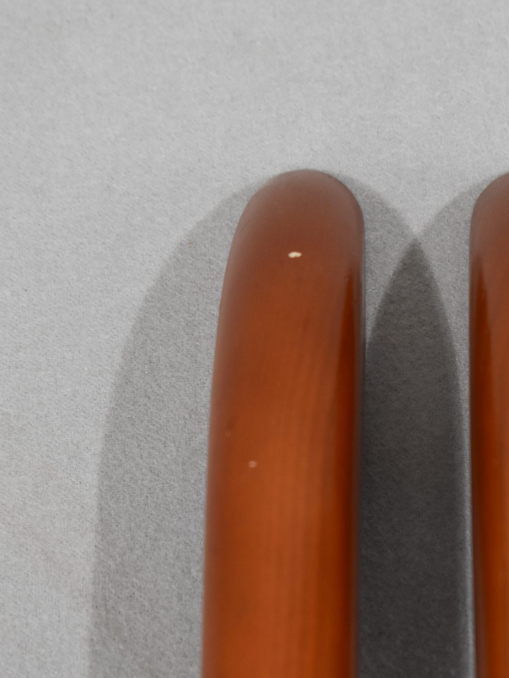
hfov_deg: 12.3
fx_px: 2347
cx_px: 419
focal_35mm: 120
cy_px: 338
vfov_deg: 16.5
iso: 900
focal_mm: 55
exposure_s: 1/125
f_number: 5.6
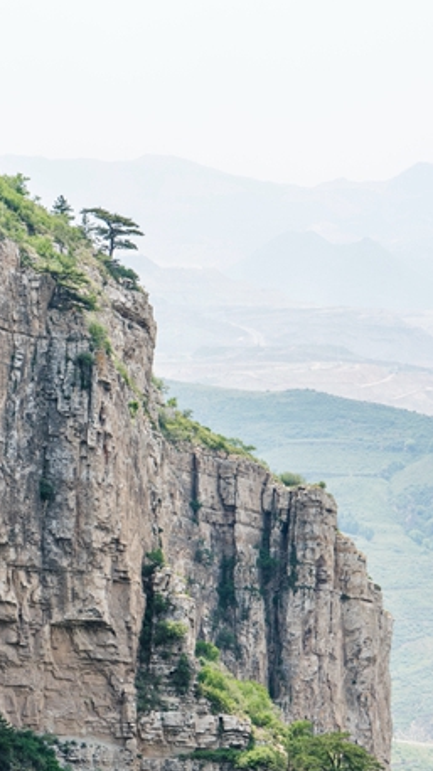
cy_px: 529
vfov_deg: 12.4
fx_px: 3538
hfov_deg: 7.0
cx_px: -67
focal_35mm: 173
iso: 100
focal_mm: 70
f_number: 13
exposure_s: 1/100
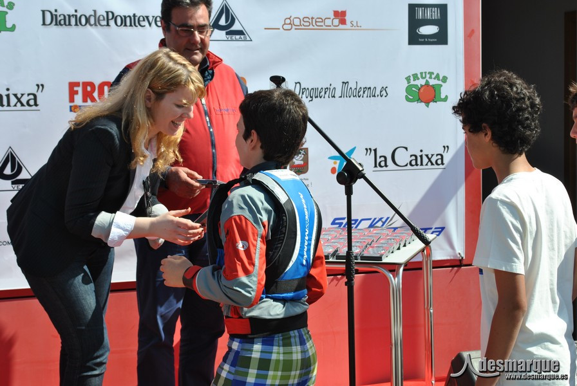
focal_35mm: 68
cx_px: 288
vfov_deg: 20.2
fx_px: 1083
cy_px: 193
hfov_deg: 29.8
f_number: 8
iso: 100
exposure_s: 1/250
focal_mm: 45
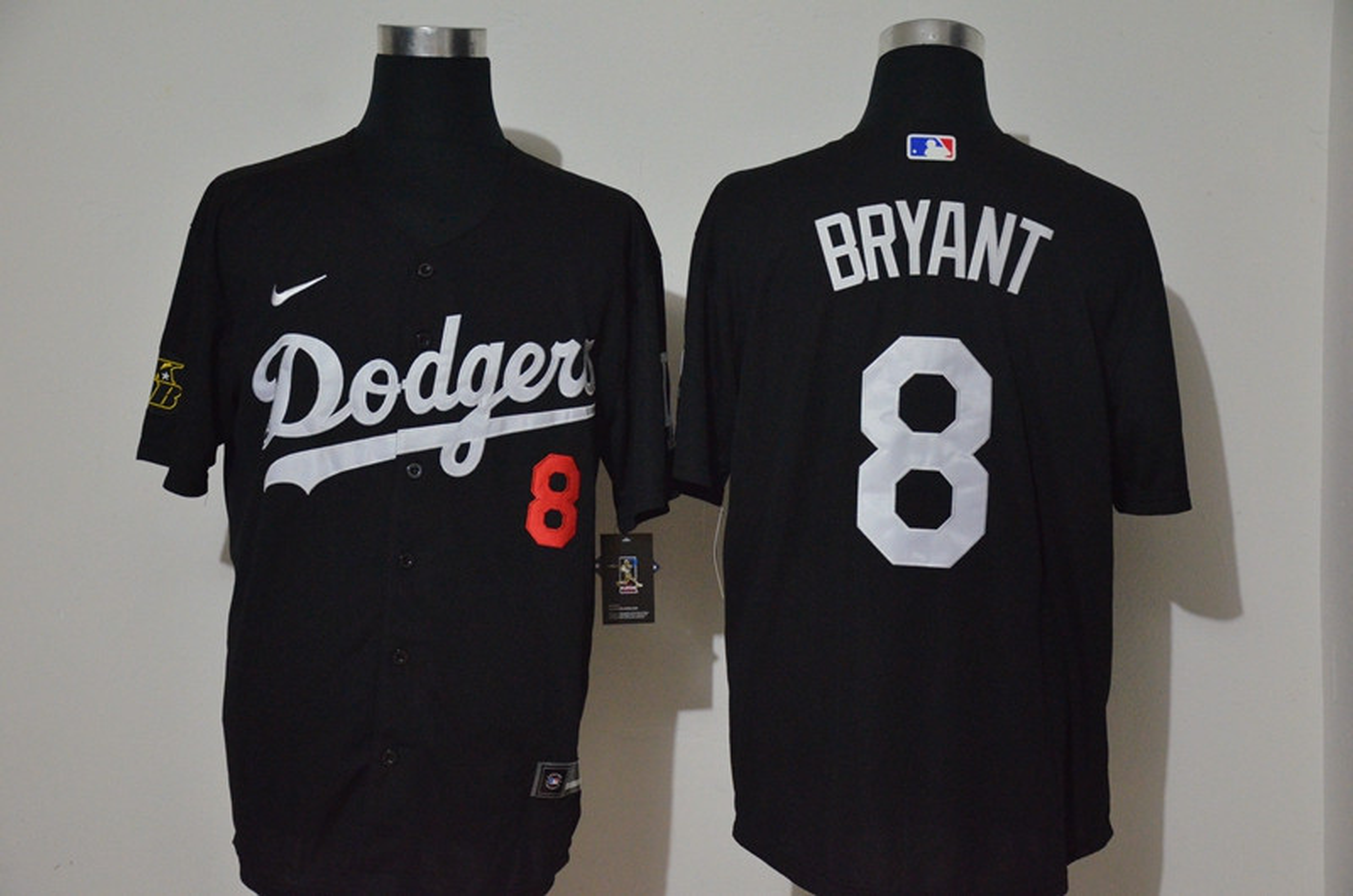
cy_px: 448
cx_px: 676
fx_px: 2701
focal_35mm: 72
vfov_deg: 18.8
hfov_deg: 28.1
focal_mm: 48
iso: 4000
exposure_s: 1/20
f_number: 4.5
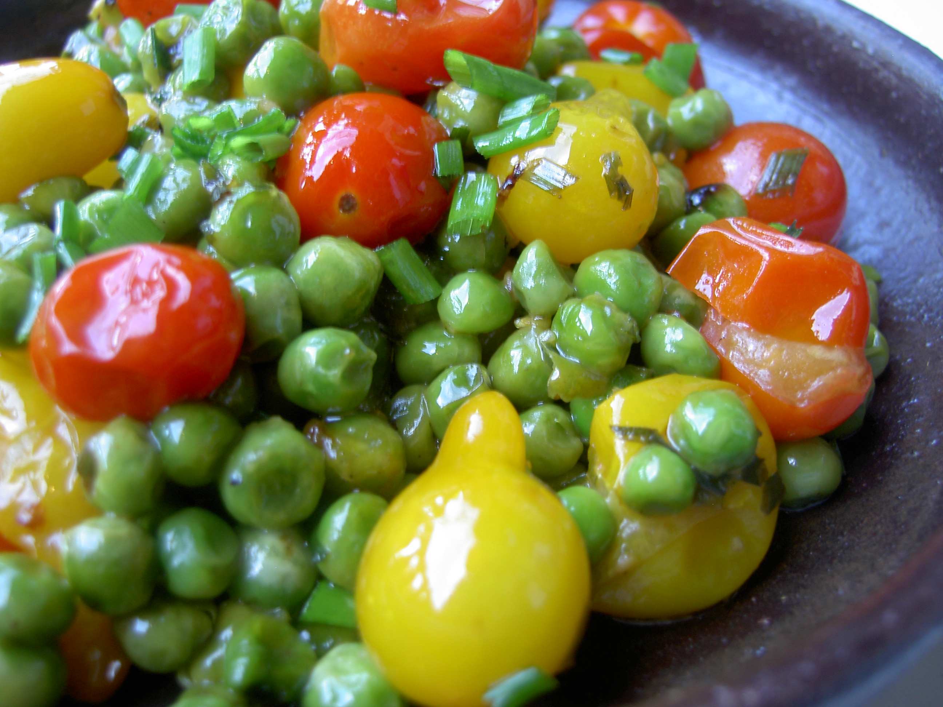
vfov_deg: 36.8
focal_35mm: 39
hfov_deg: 47.9
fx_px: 1062
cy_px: 354
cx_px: 472
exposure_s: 1/12.1
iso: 100
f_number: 2.8
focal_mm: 8
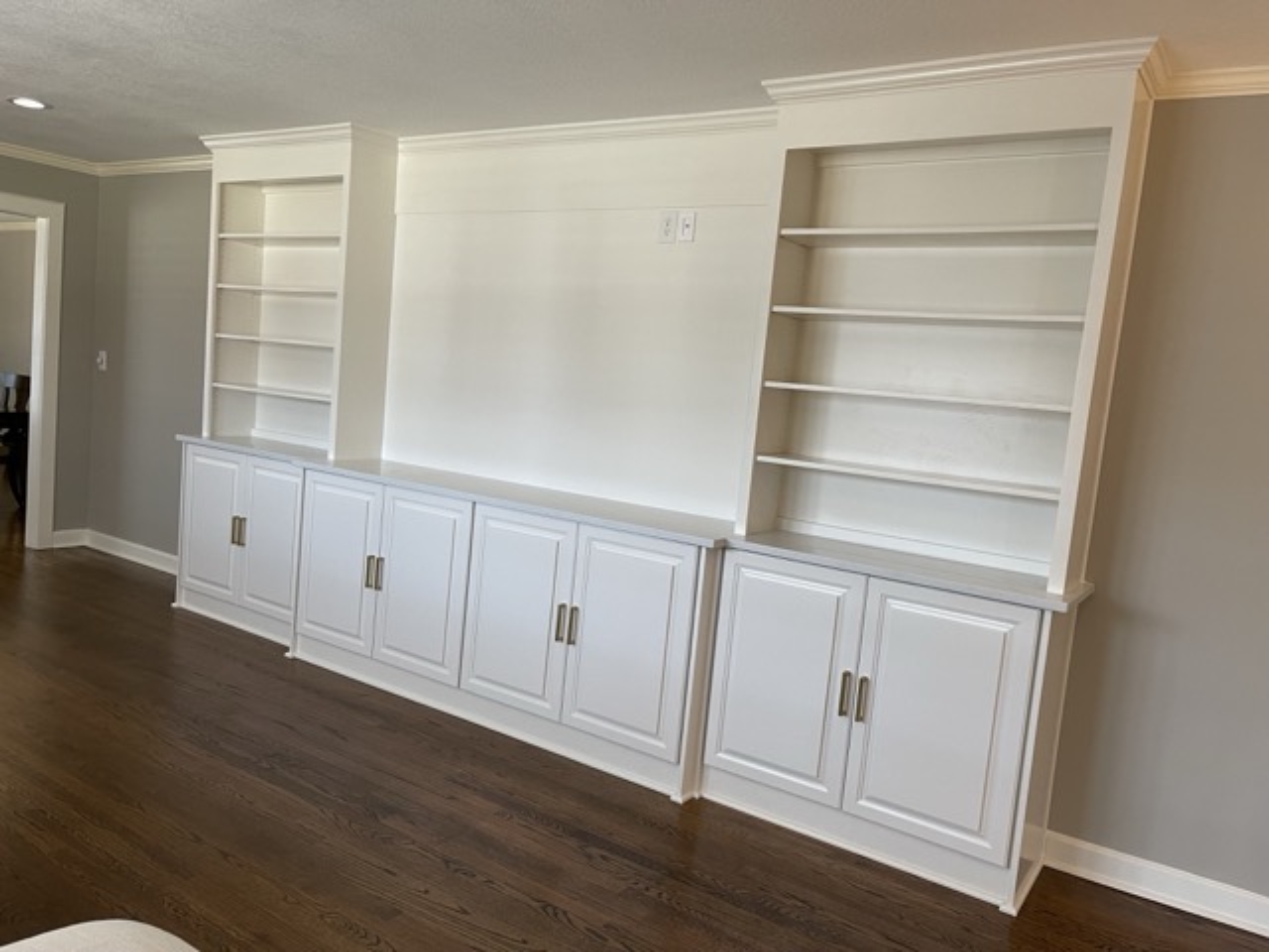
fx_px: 953
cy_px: 476
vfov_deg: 53.1
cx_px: 634
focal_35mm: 26
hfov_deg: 67.3
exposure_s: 1/63
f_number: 1.6
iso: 100
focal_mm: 5.1
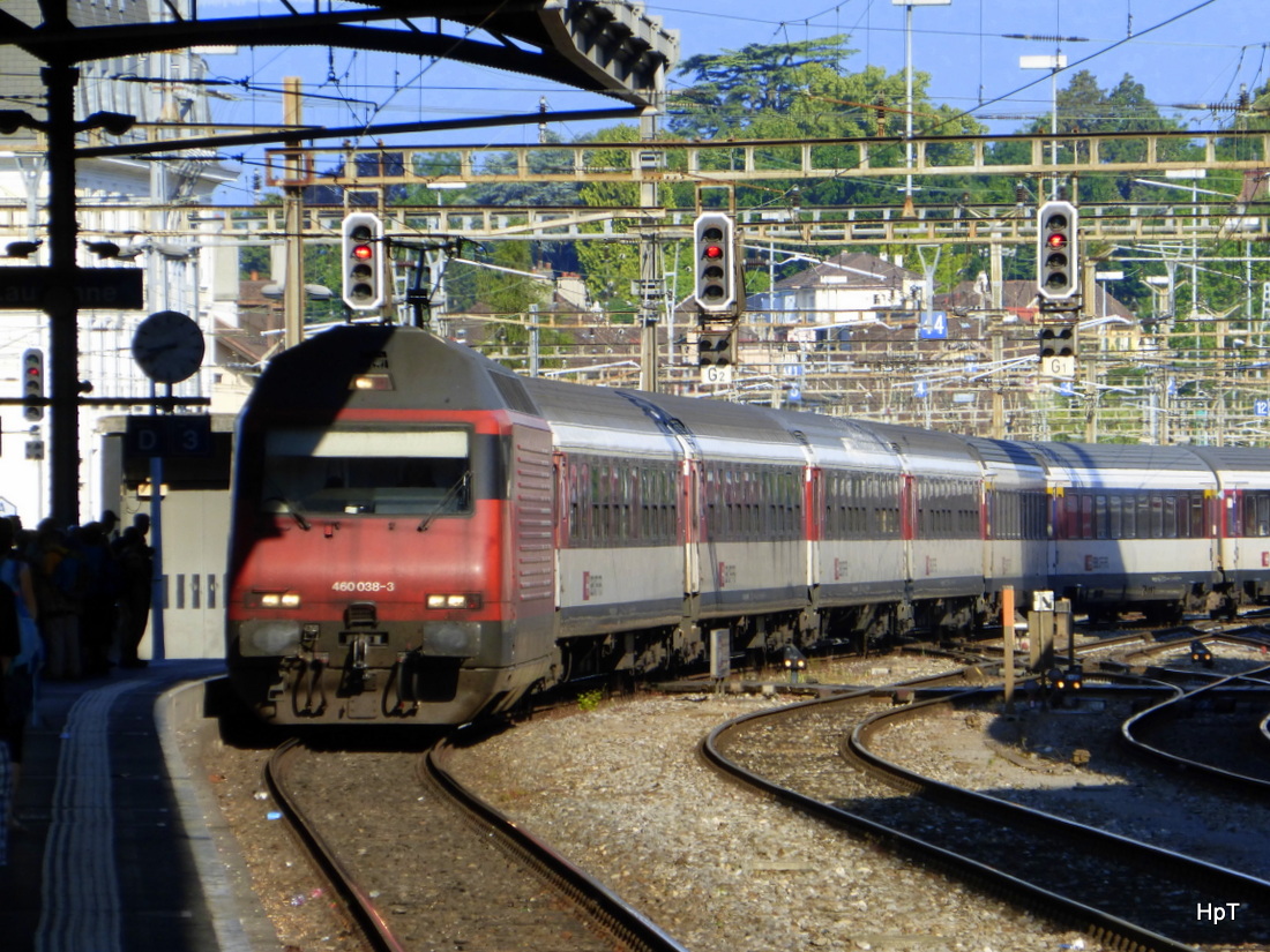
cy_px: 476
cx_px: 635
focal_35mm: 370
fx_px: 13575
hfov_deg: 5.4
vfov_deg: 4.0
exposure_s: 1/320
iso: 100
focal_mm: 60
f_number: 5.9
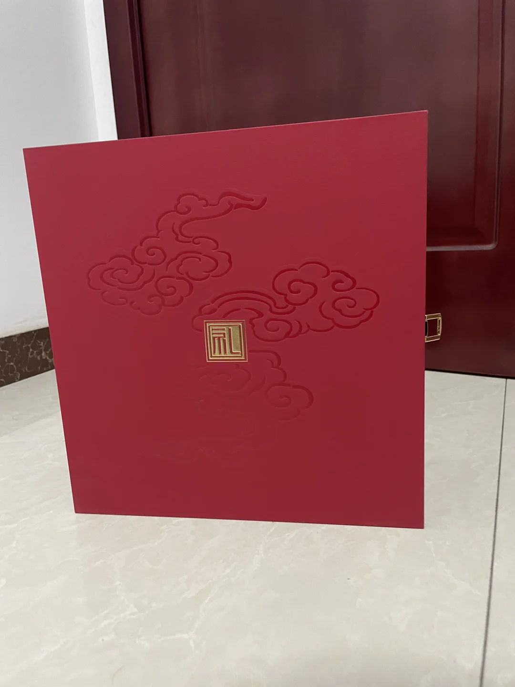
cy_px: 344
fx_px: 516
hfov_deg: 53.1
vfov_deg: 67.3
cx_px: 258
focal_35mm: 26
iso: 500
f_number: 1.6
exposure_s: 1/25
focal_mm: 4.2
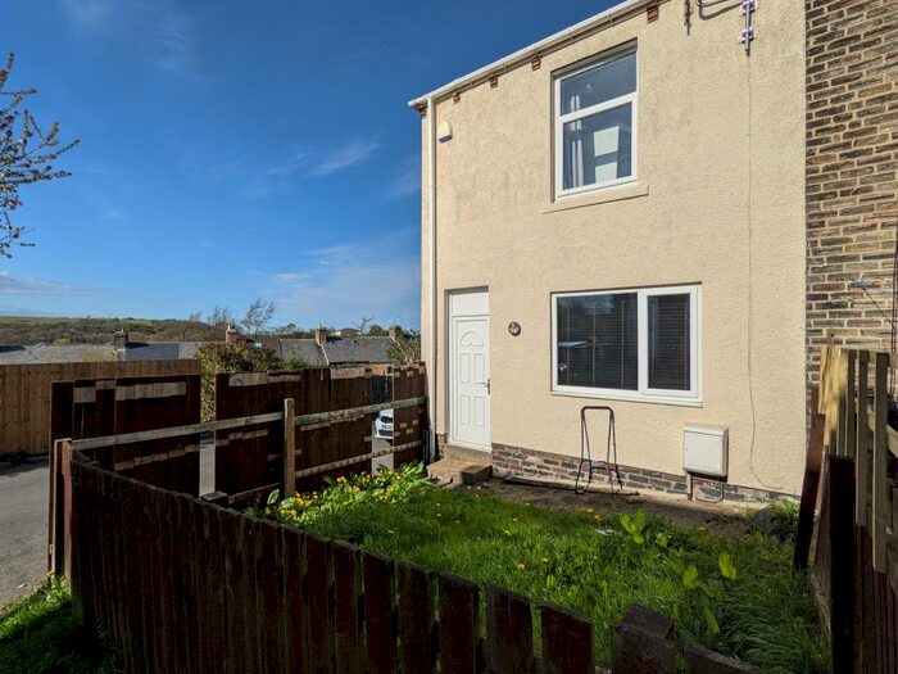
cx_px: 449
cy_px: 337
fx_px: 415
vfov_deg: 78.1
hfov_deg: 94.5
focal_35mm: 16
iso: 47
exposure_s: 1/2538
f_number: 2.2
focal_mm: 2.22
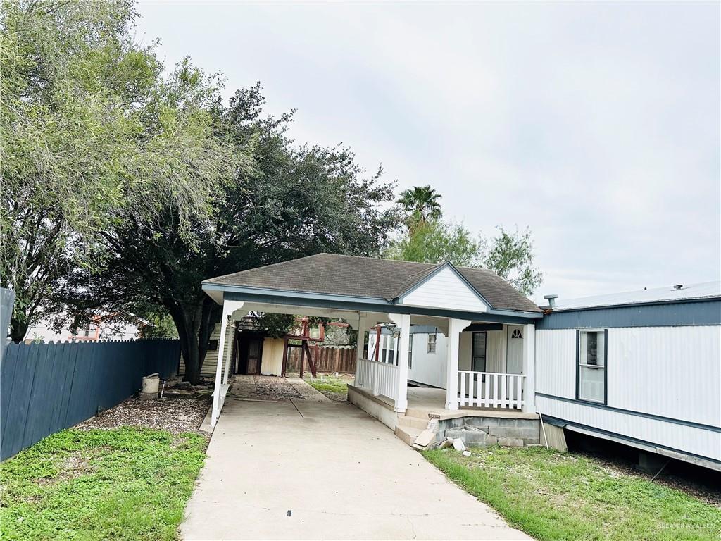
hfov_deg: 71.6
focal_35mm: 24
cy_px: 270
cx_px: 360
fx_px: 500
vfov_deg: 56.8
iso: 80
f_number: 1.78
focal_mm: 6.86
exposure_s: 1/2967
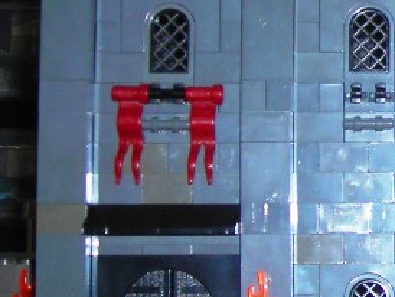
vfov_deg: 9.7
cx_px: 678
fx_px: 1747
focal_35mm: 153
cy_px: 30
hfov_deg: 12.0
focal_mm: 6.8
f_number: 3.3
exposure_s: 1/60.1
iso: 50
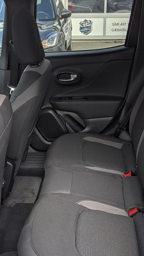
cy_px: 143
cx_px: 69
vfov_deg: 42.8
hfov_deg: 24.9
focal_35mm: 48
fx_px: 326
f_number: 1.73
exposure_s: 1/479
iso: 44
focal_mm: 4.38
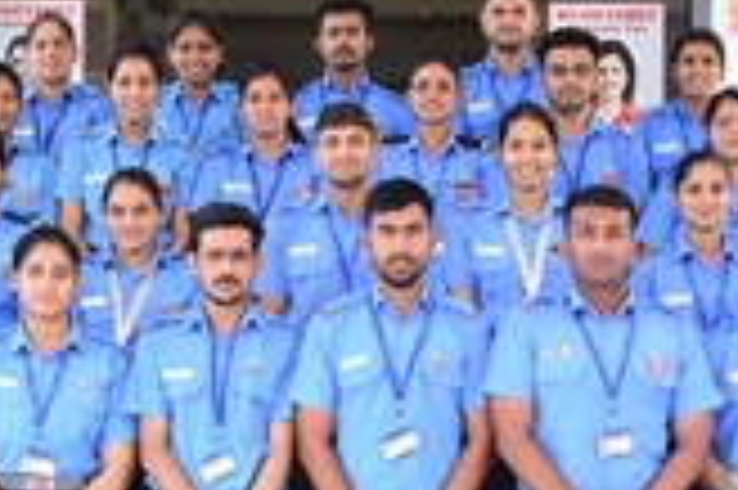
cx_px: 243
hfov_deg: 17.8
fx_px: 2345
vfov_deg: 11.9
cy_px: 308
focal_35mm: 115
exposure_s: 1/320
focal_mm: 25
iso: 640
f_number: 5
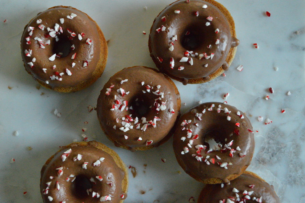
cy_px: 102
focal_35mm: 51
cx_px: 152
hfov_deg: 38.9
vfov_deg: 26.4
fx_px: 432
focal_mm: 34
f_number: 5
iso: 6400
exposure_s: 1/320
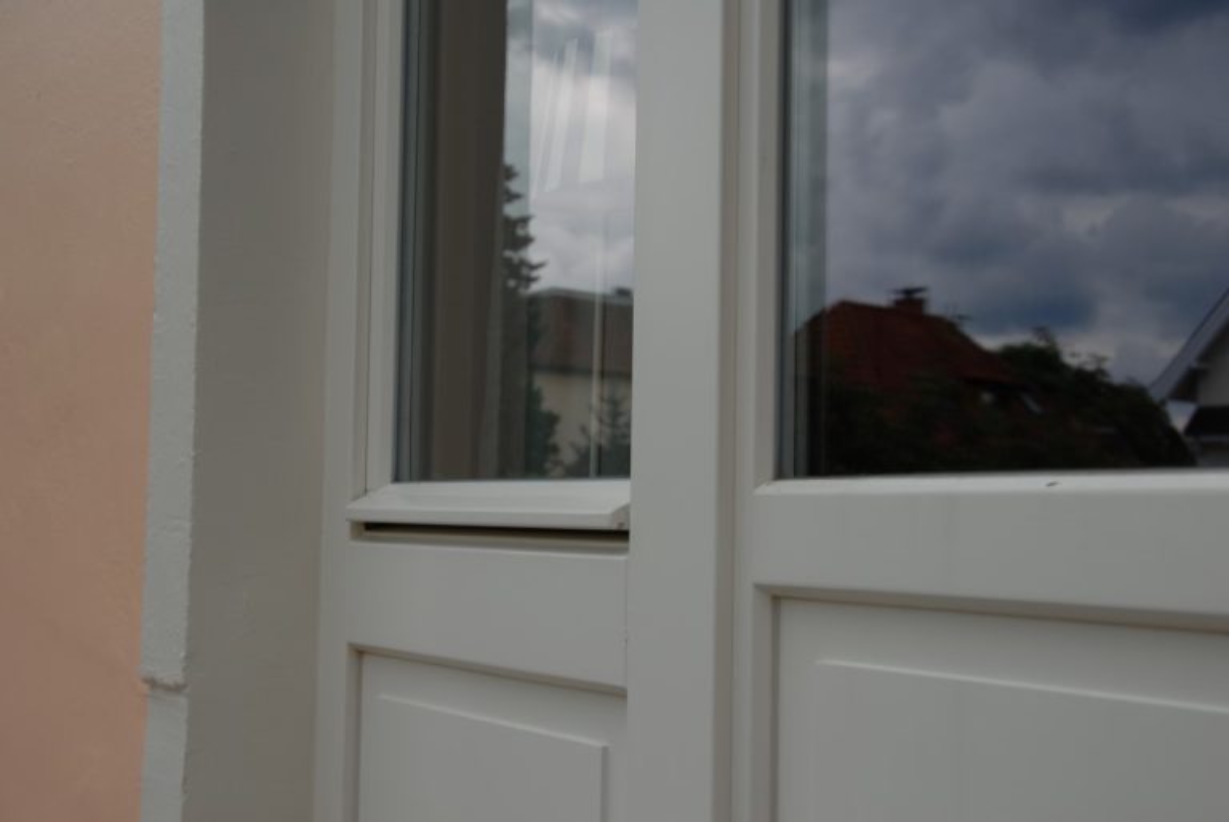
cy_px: 411
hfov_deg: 46.4
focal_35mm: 42
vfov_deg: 32.0
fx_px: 1435
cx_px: 614
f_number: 5.6
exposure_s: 1/200
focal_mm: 28
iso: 100
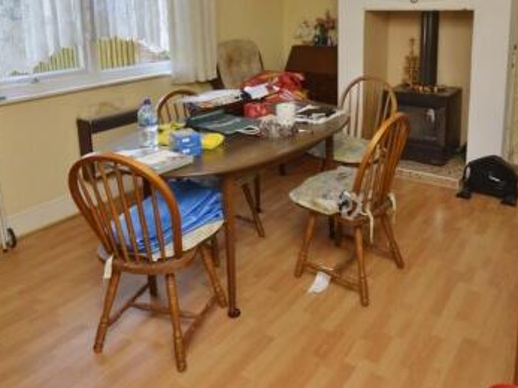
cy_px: 84
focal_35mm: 30
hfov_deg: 59.8
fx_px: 447
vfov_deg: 44.8
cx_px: 302
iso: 400
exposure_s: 1/60
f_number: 5.6
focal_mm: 11
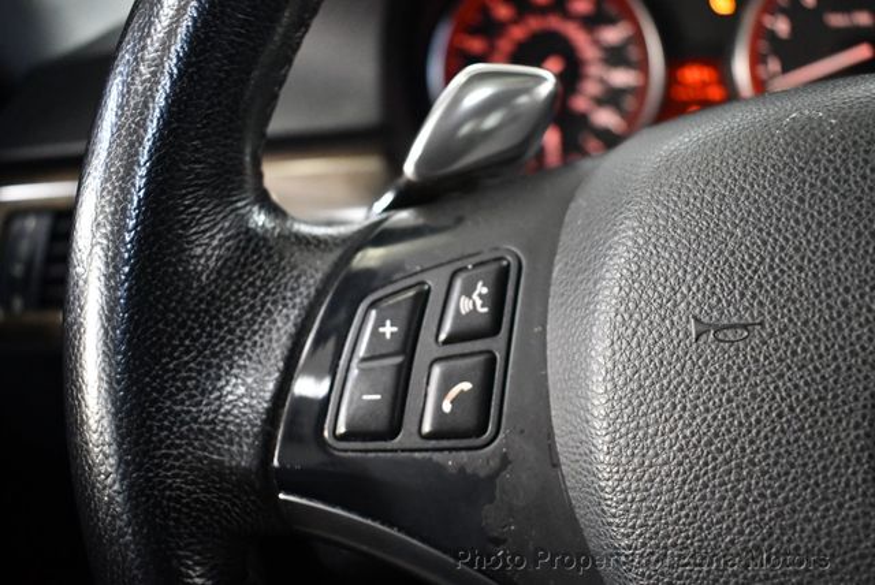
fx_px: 876
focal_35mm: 36
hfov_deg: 53.1
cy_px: 292
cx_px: 438
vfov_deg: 36.9
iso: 3200
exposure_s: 1/100
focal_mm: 18
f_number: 3.5
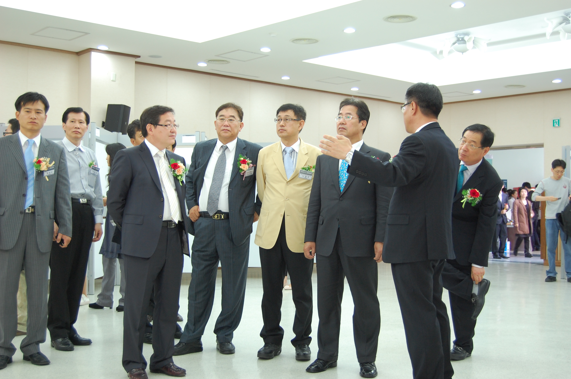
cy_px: 190
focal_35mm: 46
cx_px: 286
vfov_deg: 28.9
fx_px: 737
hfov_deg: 42.4
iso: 450
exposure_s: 1/30
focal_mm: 31
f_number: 4.5
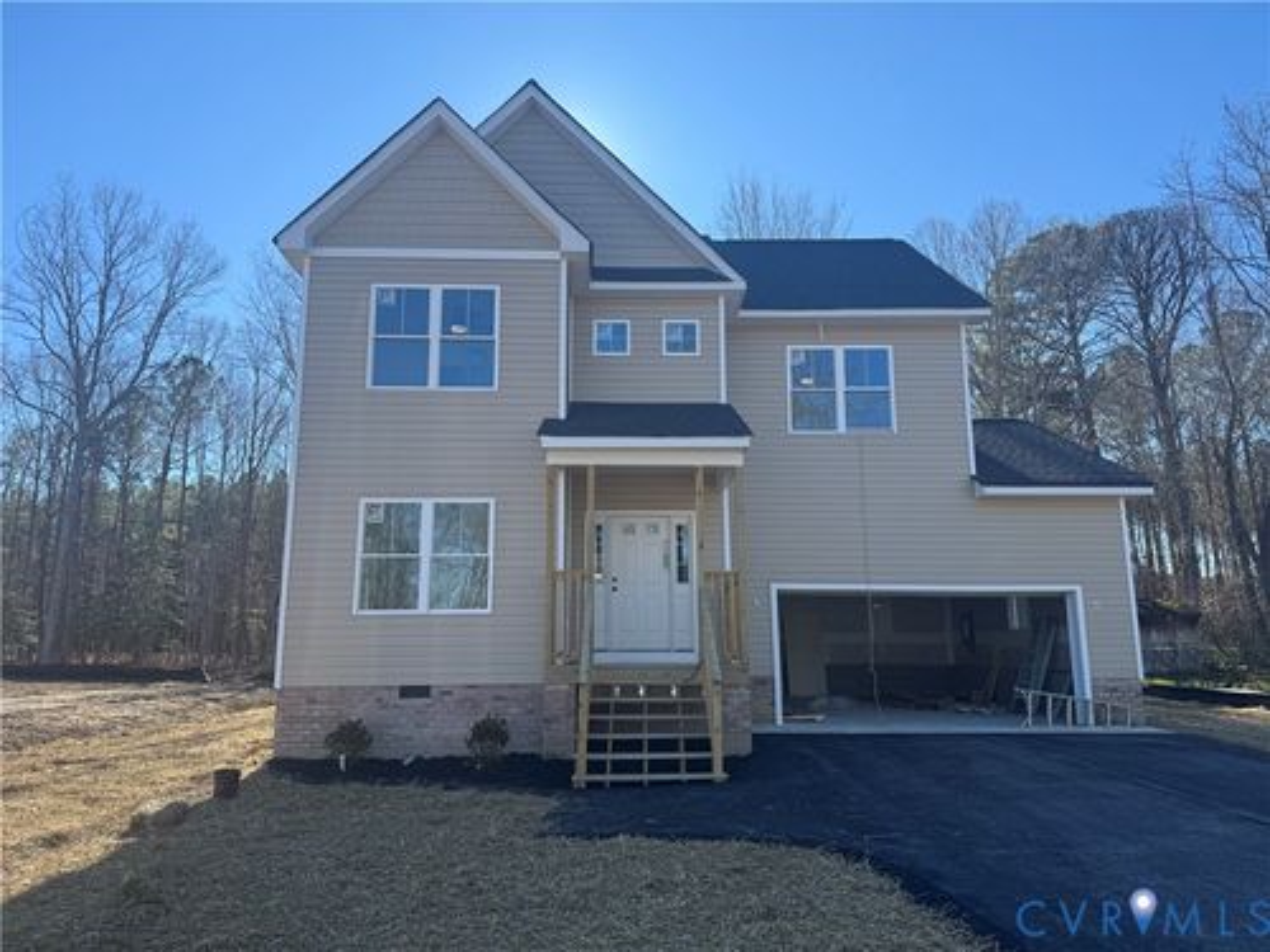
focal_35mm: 24
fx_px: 881
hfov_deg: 71.6
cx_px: 635
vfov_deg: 56.8
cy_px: 476
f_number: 1.78
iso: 80
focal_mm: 6.76
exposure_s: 1/2041
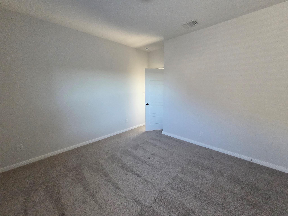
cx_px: 144
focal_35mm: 13
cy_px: 108
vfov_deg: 89.9
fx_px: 108
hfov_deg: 106.2
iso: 500
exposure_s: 1/60
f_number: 2.2
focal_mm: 2.2
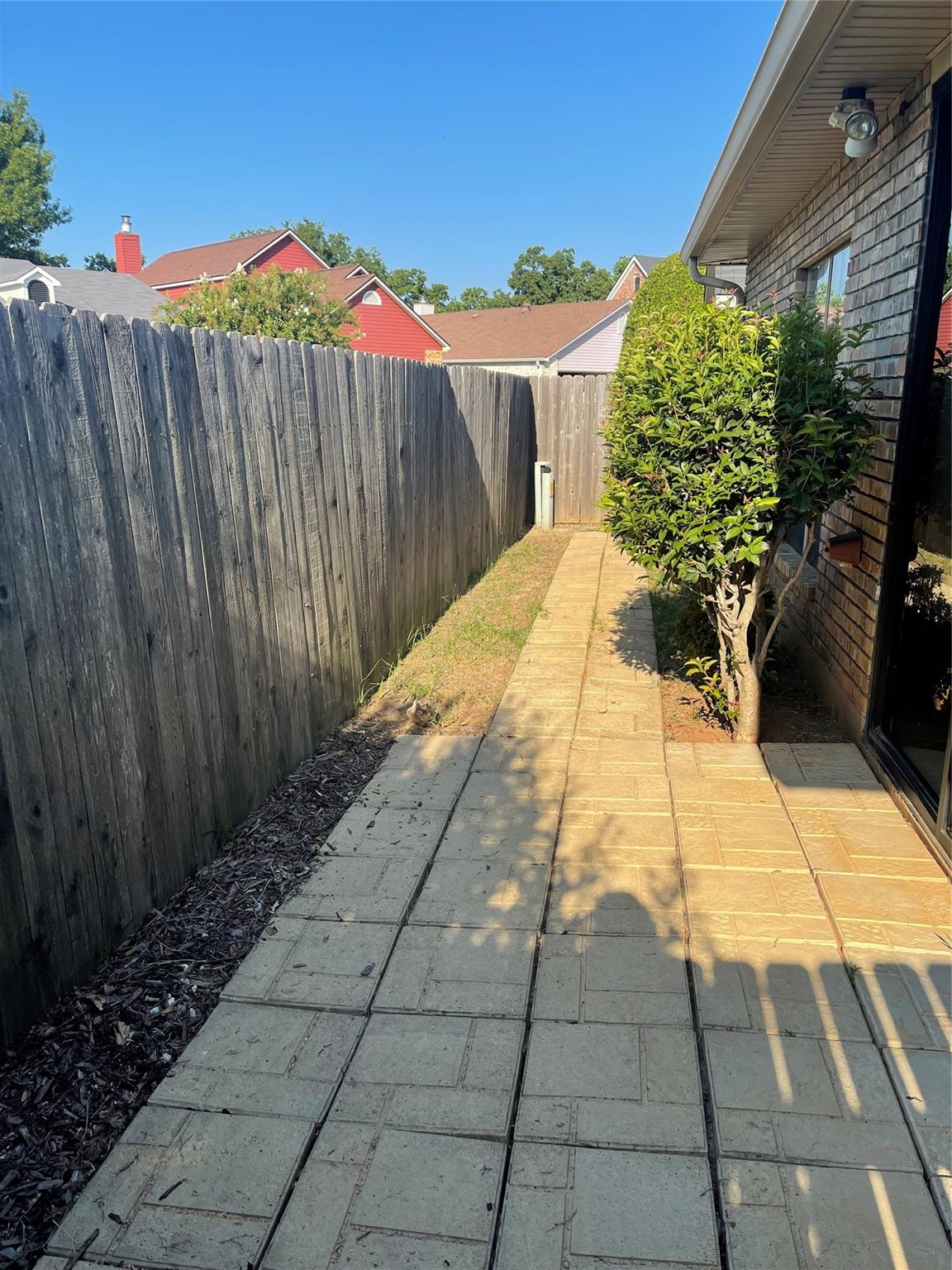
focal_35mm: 25
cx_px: 476
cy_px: 635
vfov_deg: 69.4
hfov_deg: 54.9
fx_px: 917
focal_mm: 5.1
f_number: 1.6
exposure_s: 1/2049
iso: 32
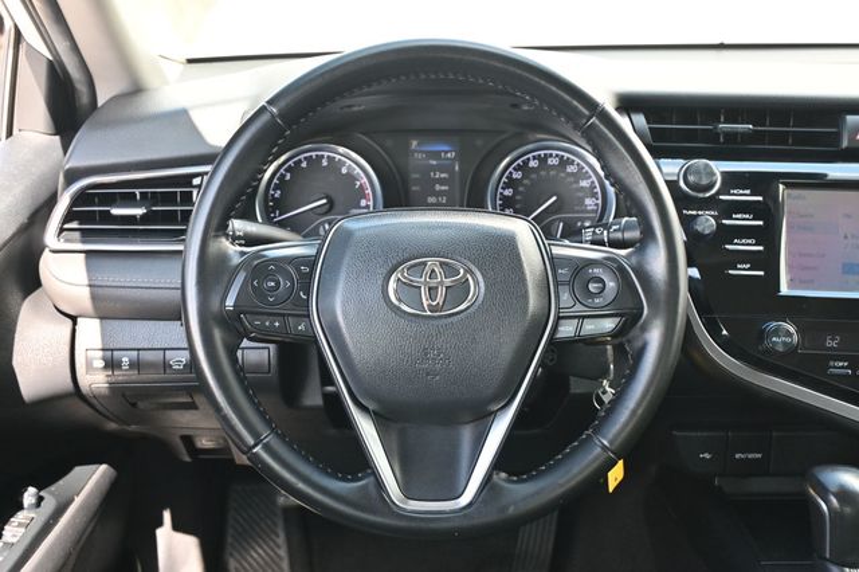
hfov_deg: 46.4
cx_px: 430
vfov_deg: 31.9
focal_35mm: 42
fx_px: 1002
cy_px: 286
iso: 720
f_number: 4.5
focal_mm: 28
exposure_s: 1/125
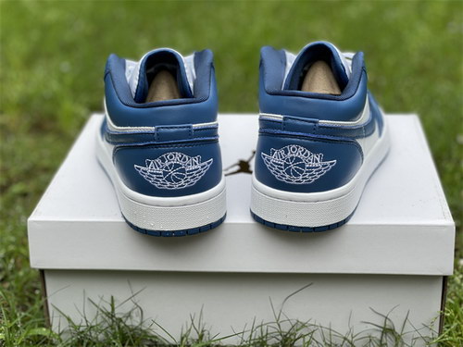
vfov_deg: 22.9
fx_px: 856
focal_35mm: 64
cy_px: 174
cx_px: 232
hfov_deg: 30.3
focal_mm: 7.5
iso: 25
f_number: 2.2
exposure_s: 1/121
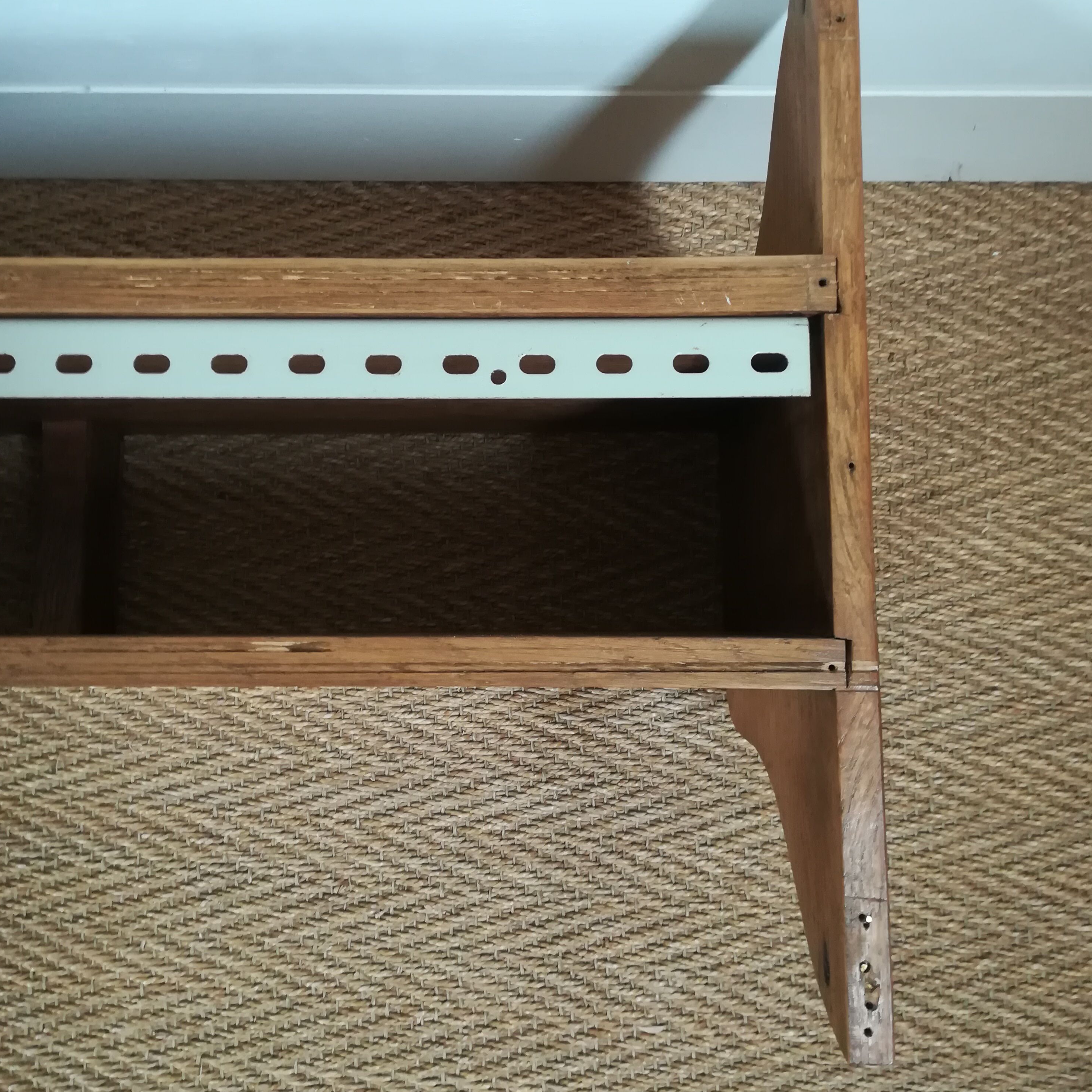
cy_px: 503
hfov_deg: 52.5
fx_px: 1106
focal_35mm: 31
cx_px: 548
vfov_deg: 52.5
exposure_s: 1/30
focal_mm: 3.83
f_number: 2.2
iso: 320
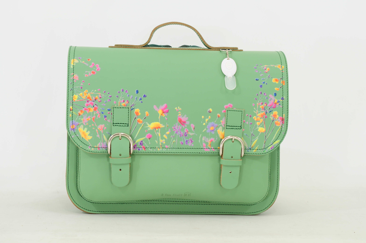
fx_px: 731
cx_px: 183
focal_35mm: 72
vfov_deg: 18.9
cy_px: 122
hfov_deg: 28.1
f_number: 9
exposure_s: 1/25
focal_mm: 48
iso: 200
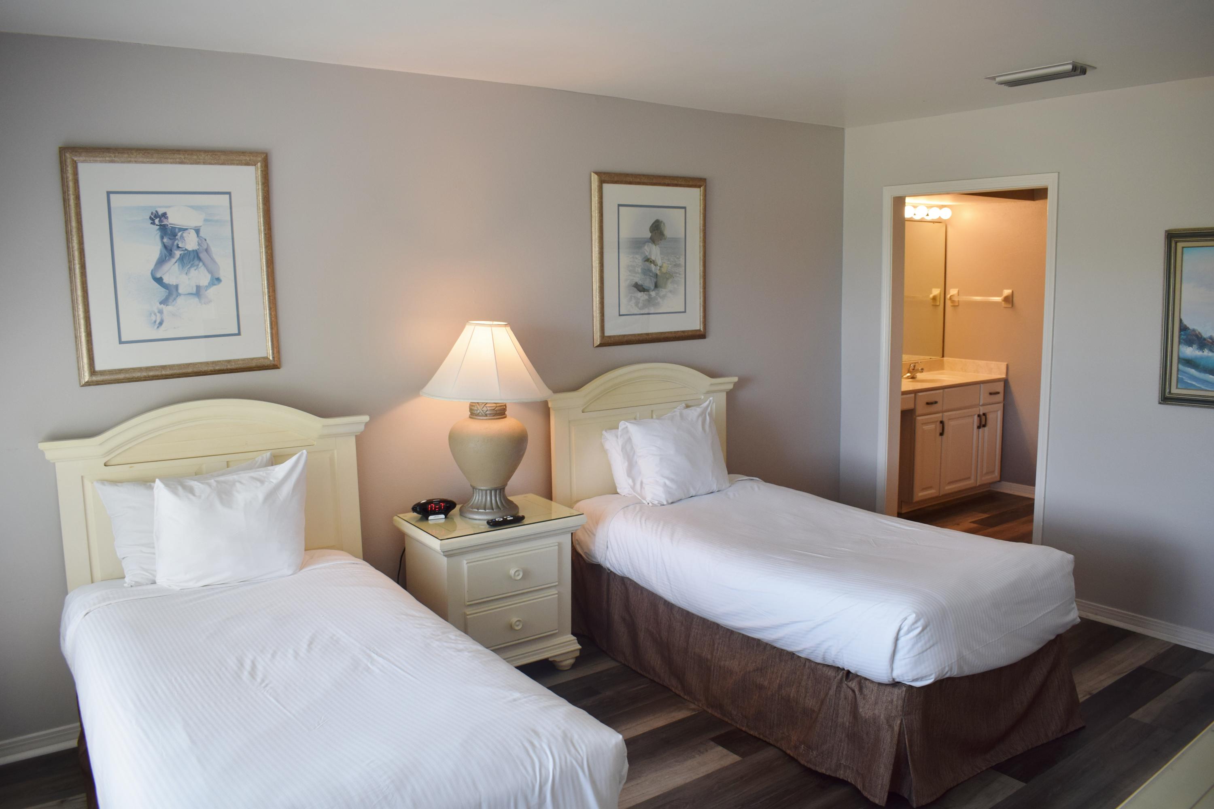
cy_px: 404
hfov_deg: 67.4
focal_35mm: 27
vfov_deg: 47.9
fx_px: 910
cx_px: 607
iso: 400
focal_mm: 18
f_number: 5.6
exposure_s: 1/125
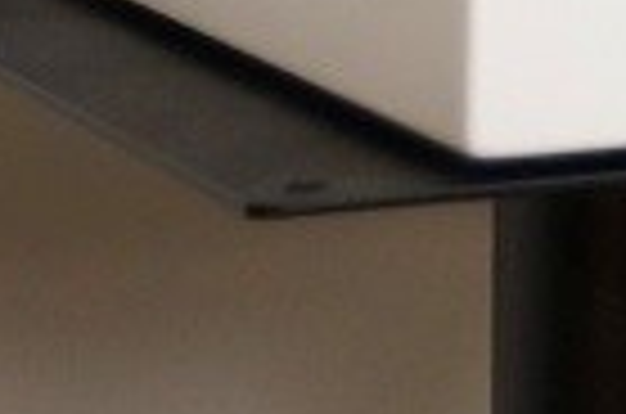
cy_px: -932
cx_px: 1765
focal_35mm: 302
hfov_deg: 6.4
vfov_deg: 4.3
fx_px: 5239
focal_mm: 28
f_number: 4
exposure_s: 1/60
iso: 500
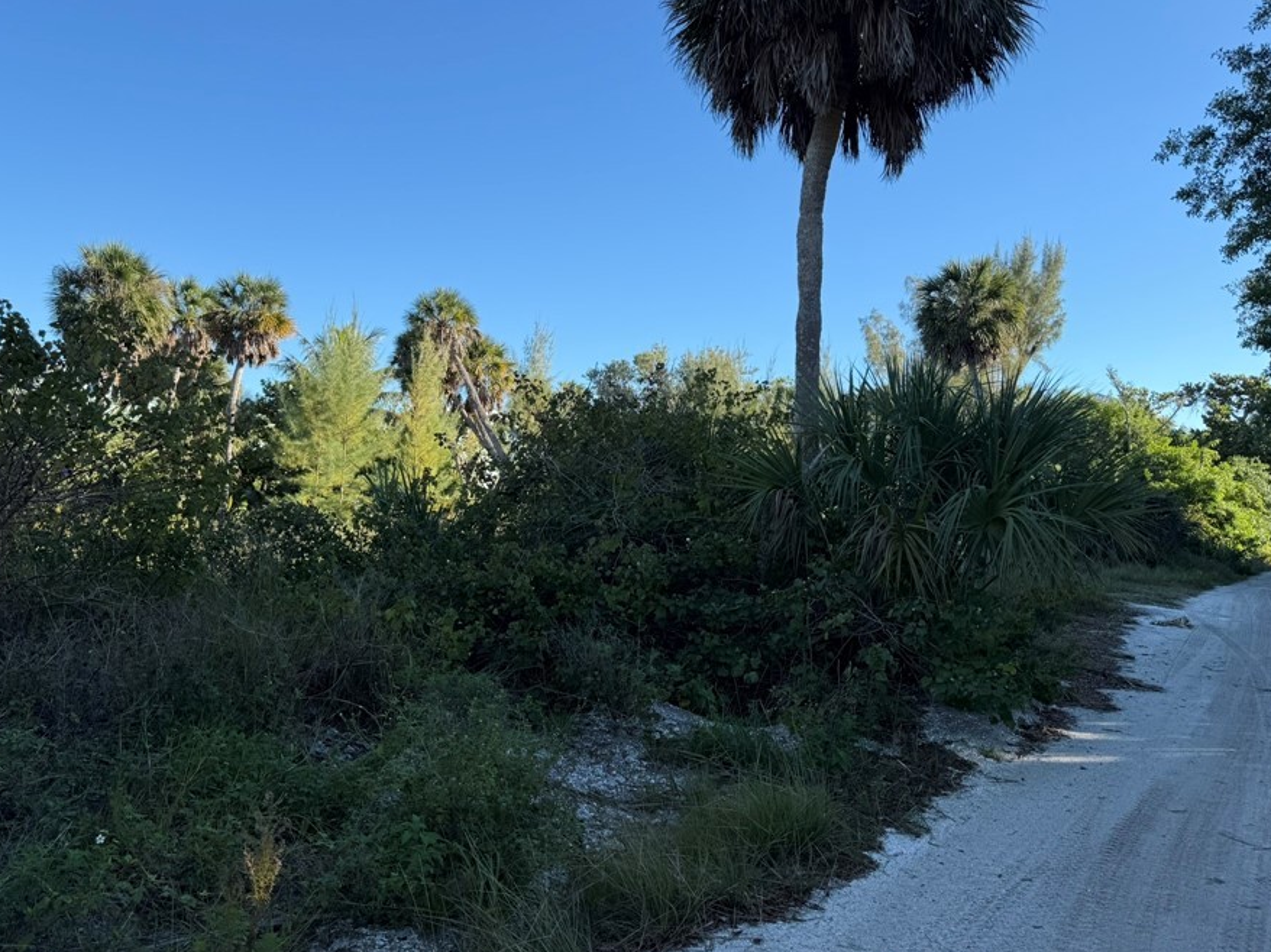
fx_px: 1028
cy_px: 437
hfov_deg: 63.3
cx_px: 575
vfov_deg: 49.7
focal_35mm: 28
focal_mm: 6.76
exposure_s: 1/2169
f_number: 1.78
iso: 80
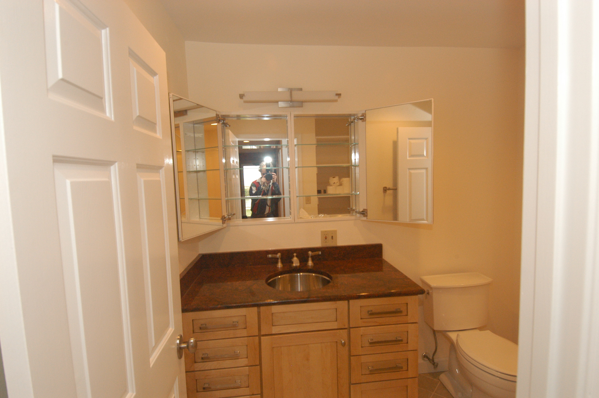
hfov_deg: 90.1
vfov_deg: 67.3
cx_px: 300
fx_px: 299
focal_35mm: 18
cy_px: 199
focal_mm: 12
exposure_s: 1/60
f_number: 7.1
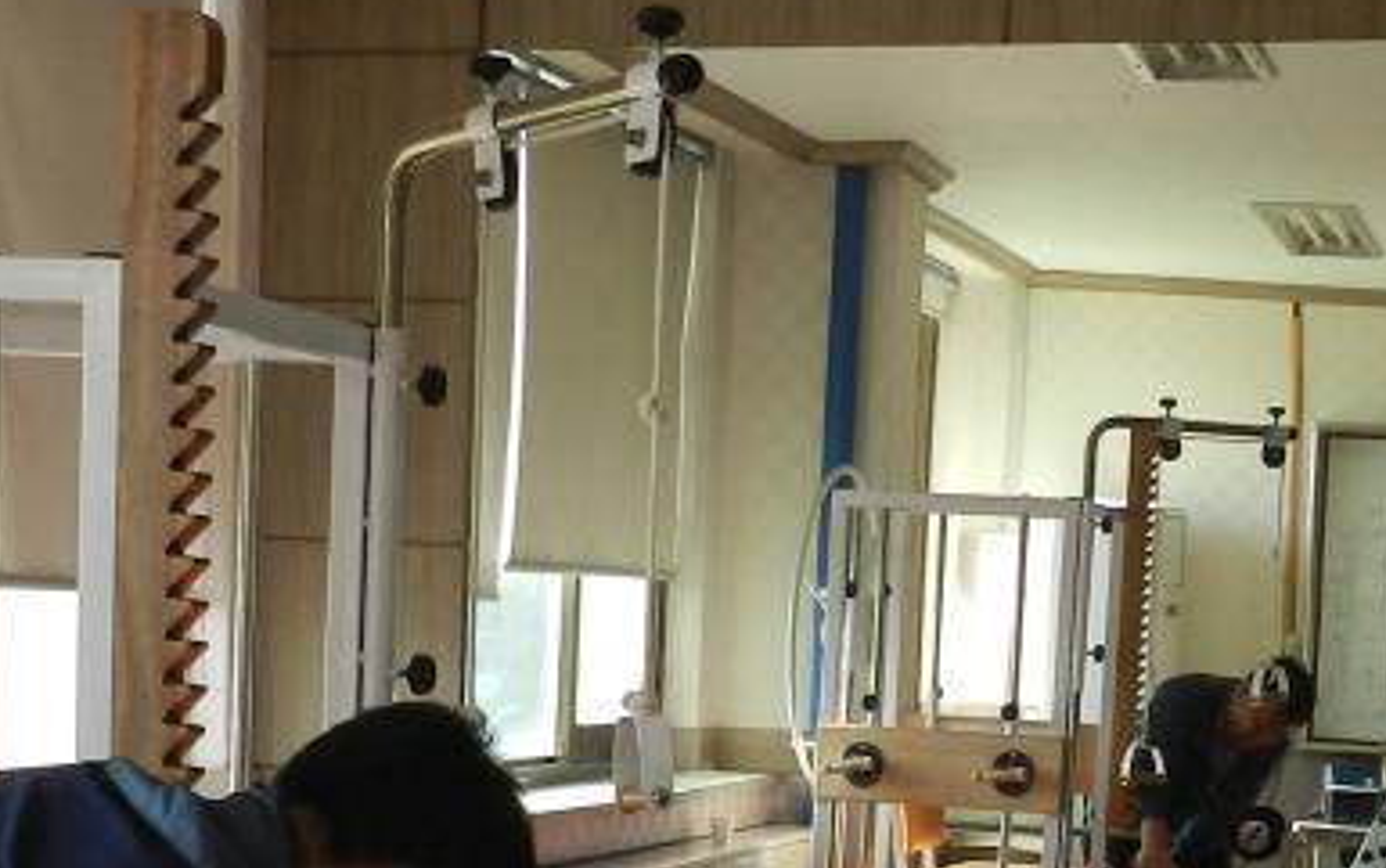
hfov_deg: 25.5
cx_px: 680
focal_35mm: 81
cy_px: 1044
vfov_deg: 15.5
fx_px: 3061
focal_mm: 4
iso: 160
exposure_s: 1/100
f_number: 3.4
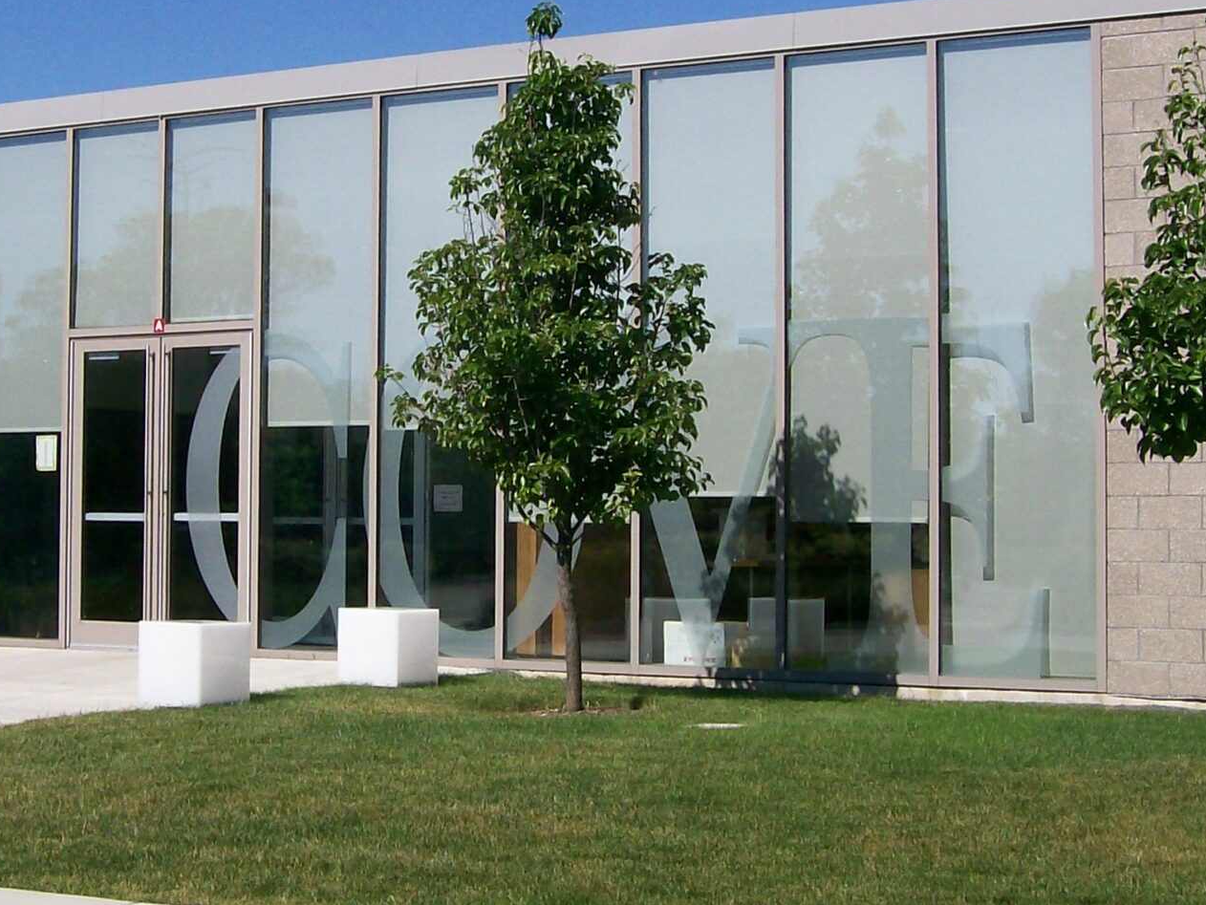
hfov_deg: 26.6
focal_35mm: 73
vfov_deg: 20.2
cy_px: 371
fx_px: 2544
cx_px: 433
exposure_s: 1/882
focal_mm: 6
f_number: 4.8
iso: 80
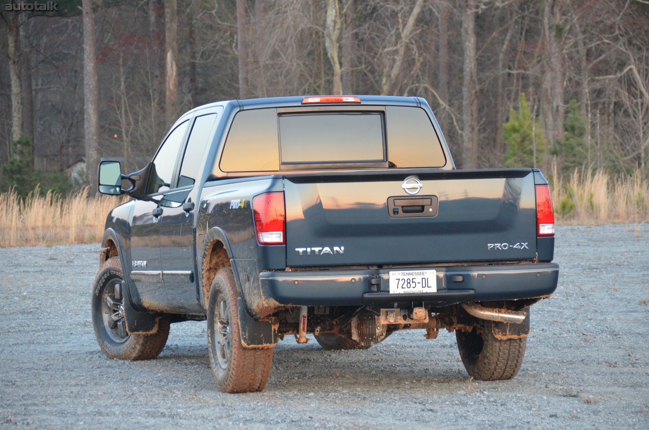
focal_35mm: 168
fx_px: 3022
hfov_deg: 12.3
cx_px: 324
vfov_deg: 8.1
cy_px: 215
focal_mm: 112
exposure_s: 1/160
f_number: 5.3
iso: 1600
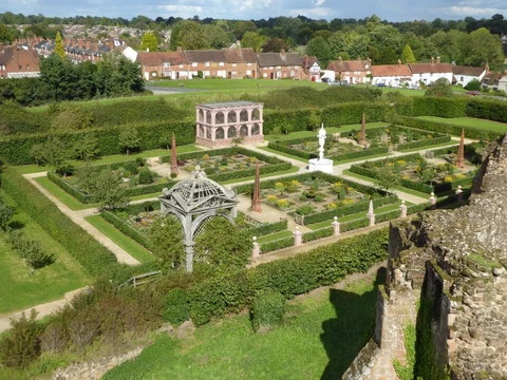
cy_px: 190
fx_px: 586
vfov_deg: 36.0
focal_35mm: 40
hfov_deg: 46.8
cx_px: 254
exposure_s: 1/320
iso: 100
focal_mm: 7.2
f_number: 6.3
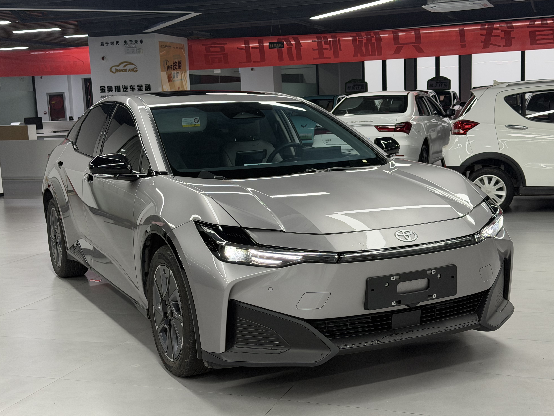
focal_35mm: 49
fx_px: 784
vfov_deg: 29.7
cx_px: 275
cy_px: 210
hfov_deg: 38.9
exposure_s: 1/196
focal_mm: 6.76
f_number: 1.78
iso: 160
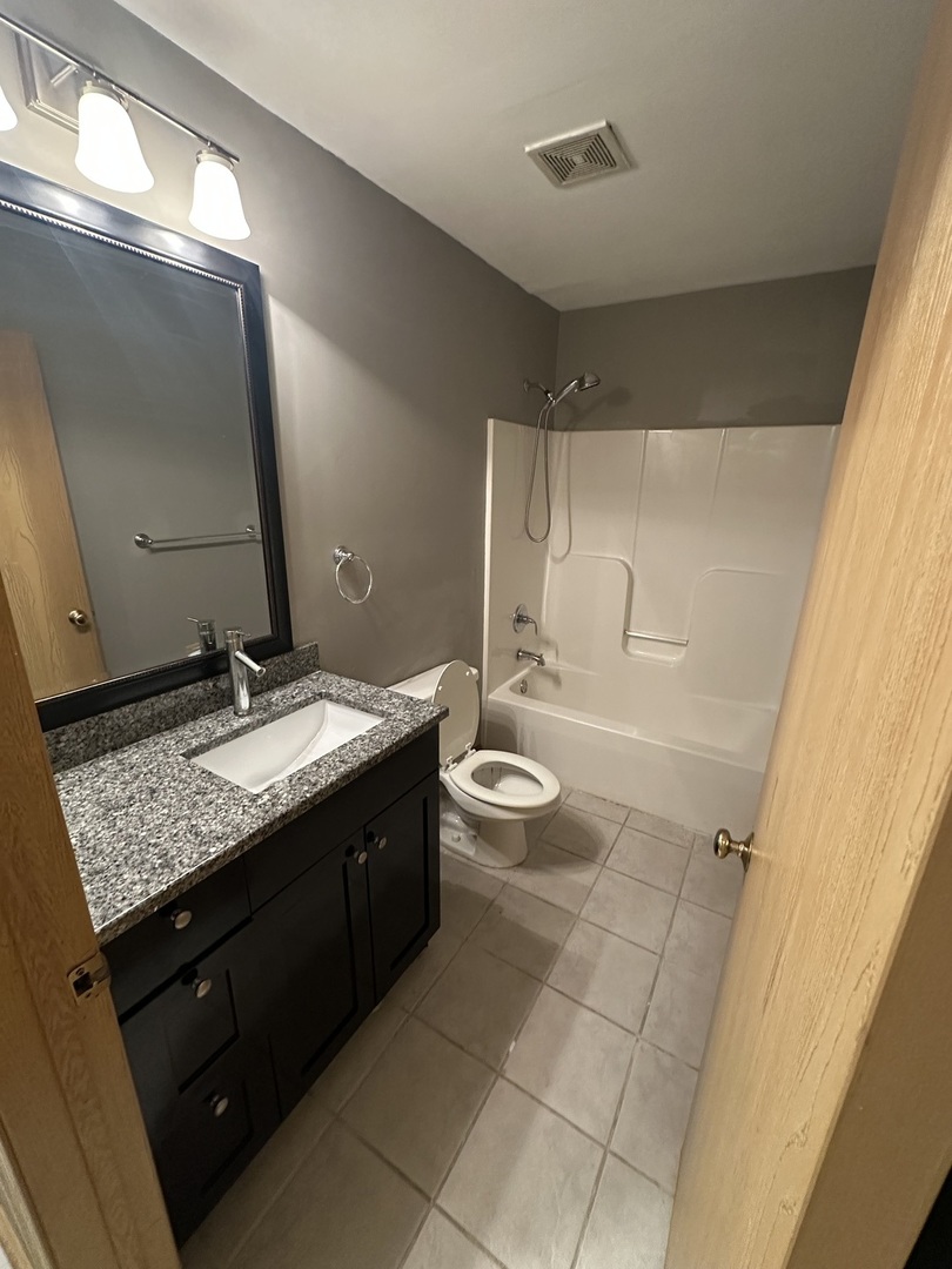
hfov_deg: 85.7
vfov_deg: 102.1
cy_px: 634
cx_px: 476
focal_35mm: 14
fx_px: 513
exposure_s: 1/60
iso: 640
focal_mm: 2.22
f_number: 2.2
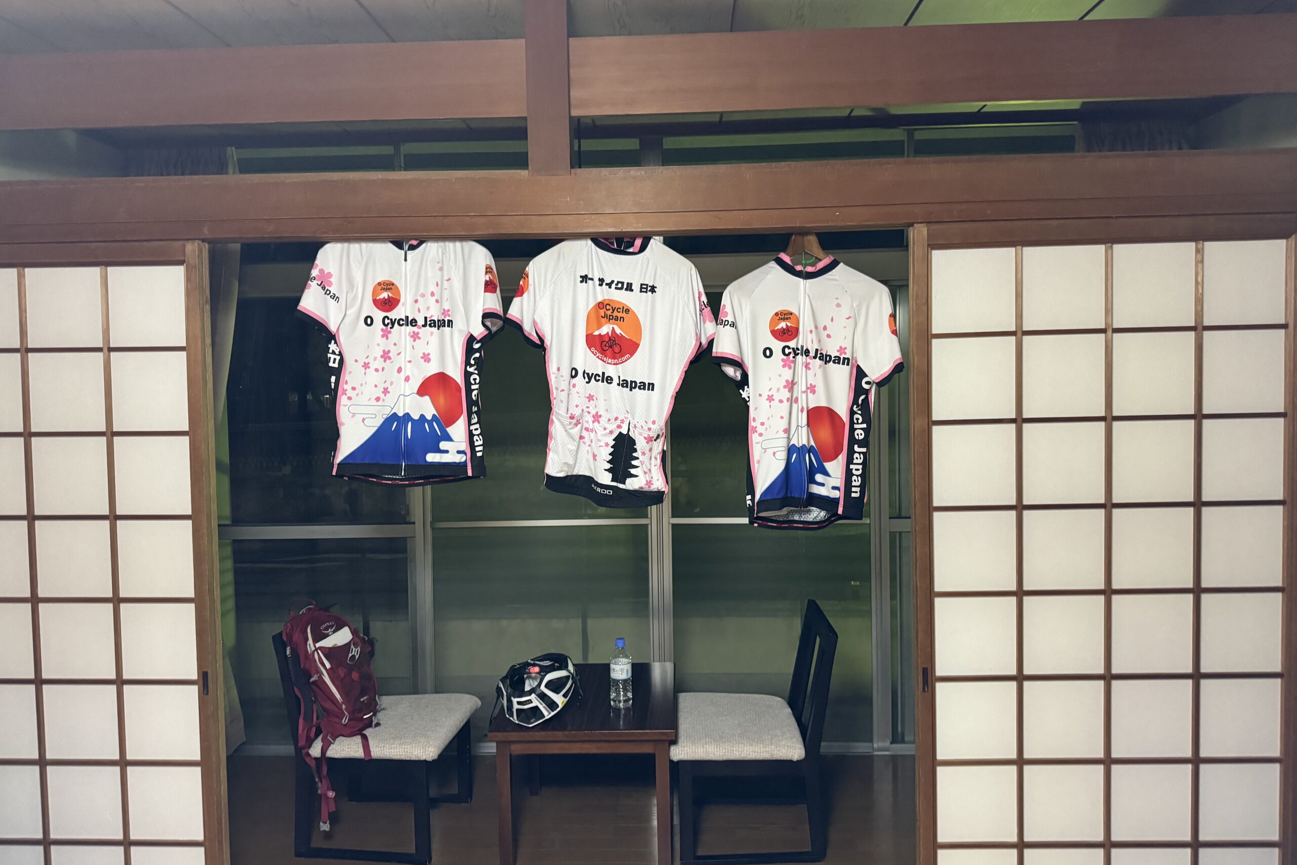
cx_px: 649
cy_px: 425
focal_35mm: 25
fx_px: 901
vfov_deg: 51.3
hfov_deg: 71.5
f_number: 1.78
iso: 640
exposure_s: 1/60
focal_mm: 6.76
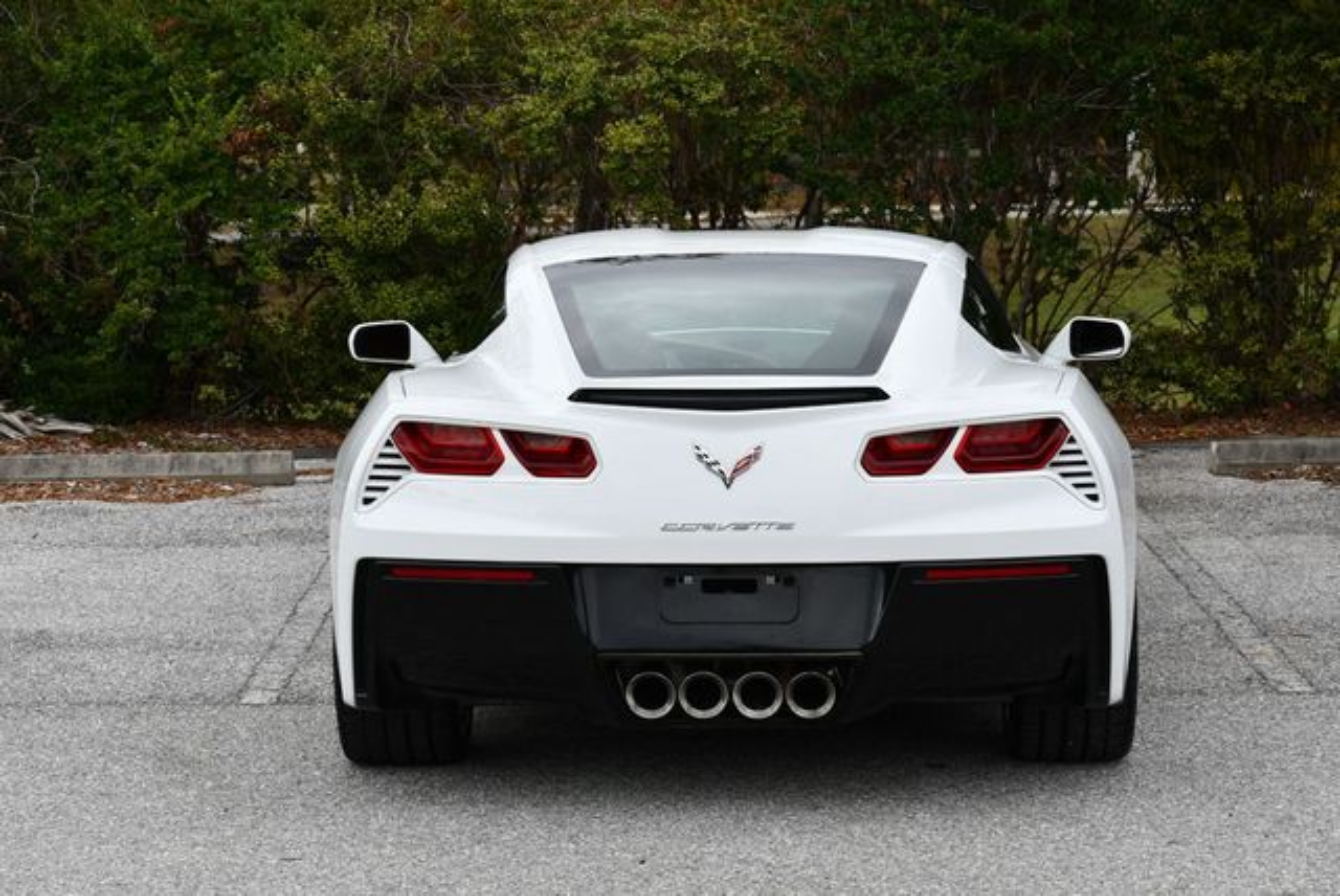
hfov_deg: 20.4
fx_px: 3726
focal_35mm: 100
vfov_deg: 13.7
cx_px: 670
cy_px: 448
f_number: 8
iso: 180
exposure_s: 1/250
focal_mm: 50
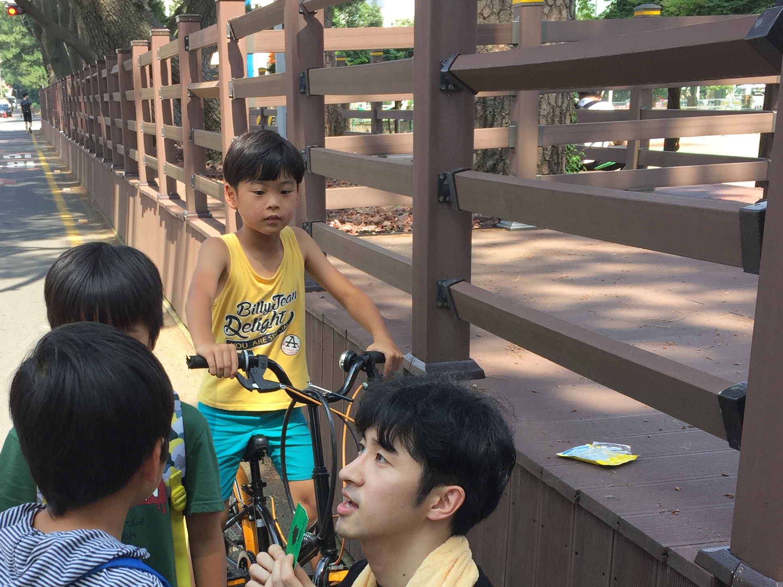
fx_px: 1108
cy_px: 473
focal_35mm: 49
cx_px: 291
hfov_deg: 38.6
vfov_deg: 29.0
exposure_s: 1/265
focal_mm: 4.15
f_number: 2.2
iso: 32
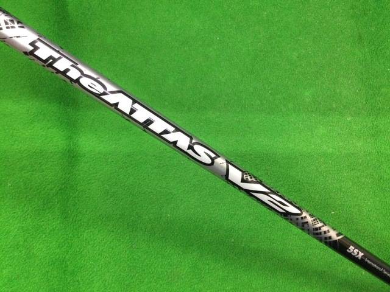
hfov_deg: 58.4
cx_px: 195
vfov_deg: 45.4
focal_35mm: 31
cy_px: 146
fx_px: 349
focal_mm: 3.3
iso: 200
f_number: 2.4
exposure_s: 1/30
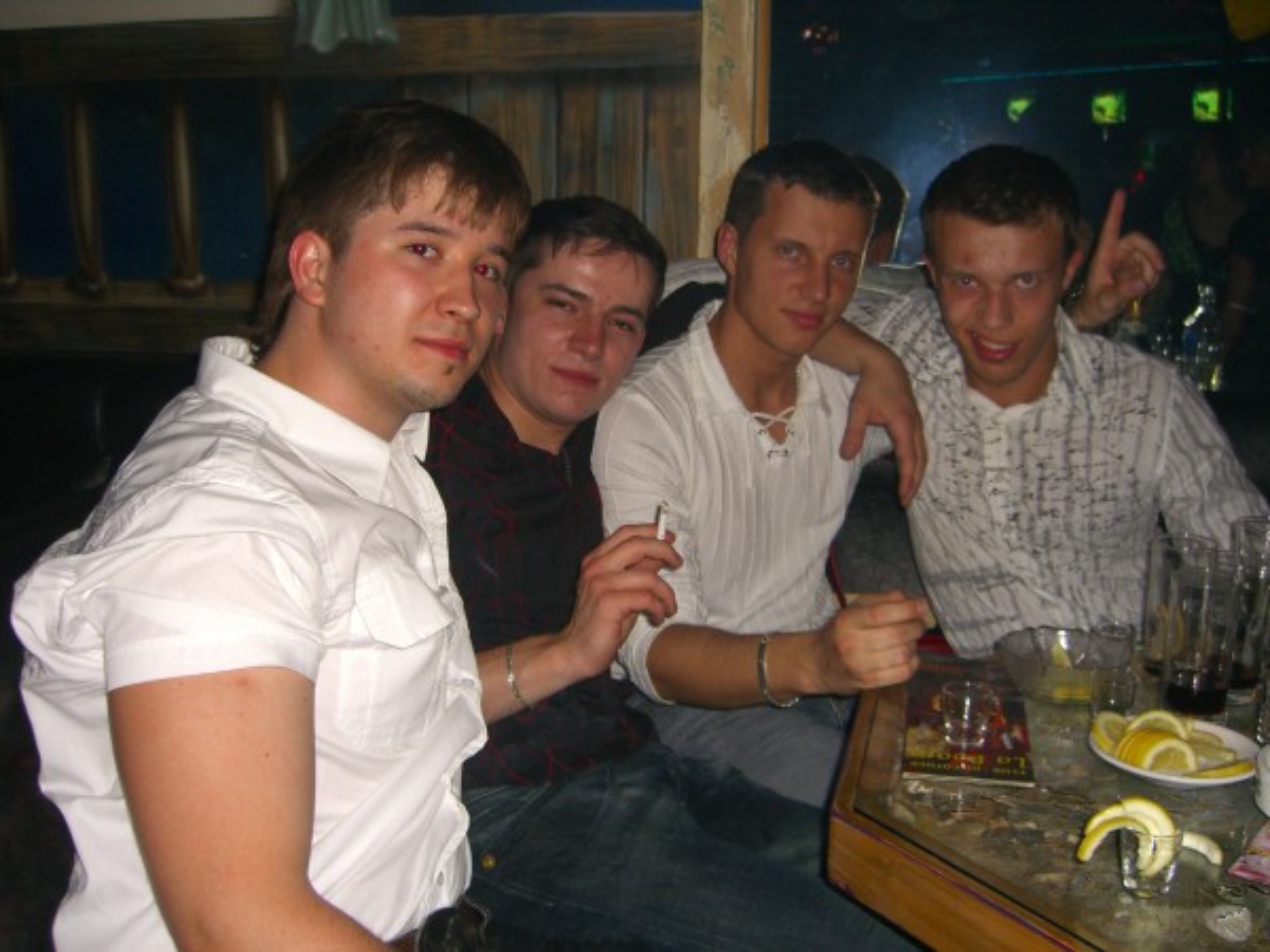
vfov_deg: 37.7
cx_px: 635
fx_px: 1394
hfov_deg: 49.0
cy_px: 476
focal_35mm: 38
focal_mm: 7.9
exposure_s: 1/60
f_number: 2.8
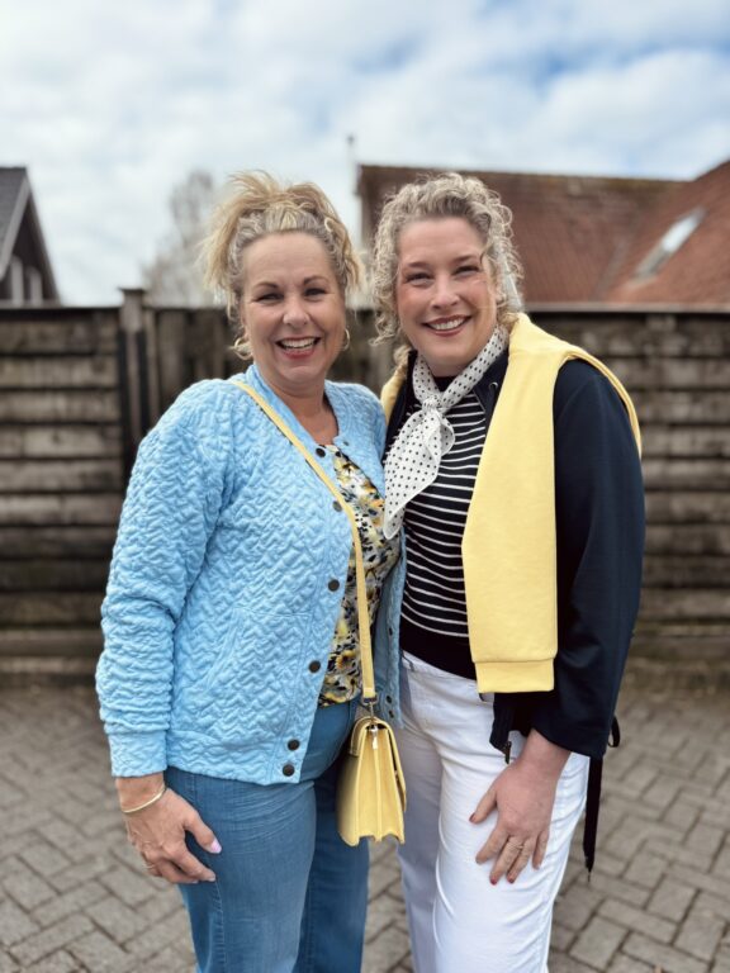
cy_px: 486
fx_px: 675
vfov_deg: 71.6
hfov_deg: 56.8
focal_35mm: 24
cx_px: 365
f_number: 1.78
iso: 80
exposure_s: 1/2710
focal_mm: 6.76
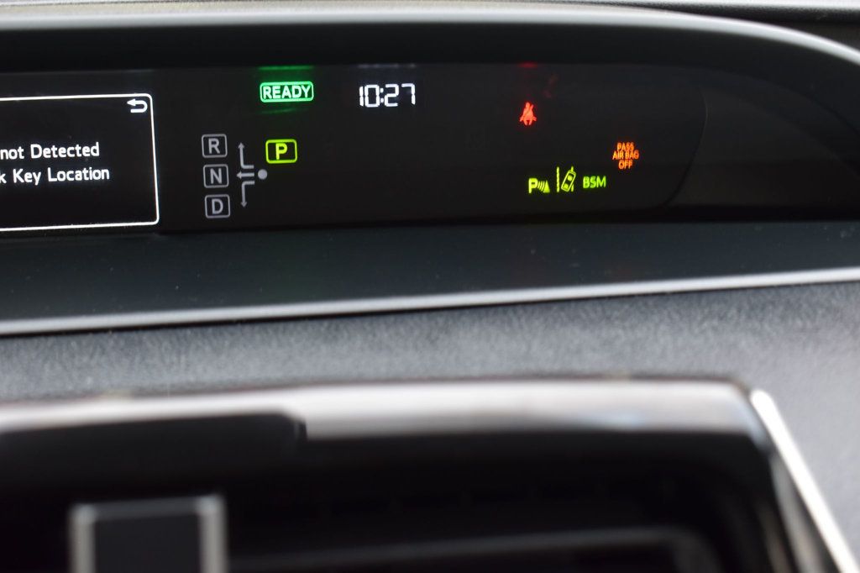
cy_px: 286
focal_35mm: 54
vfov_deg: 25.0
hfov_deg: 36.9
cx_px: 430
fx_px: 1290
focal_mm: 36
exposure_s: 1/15
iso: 500
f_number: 6.3
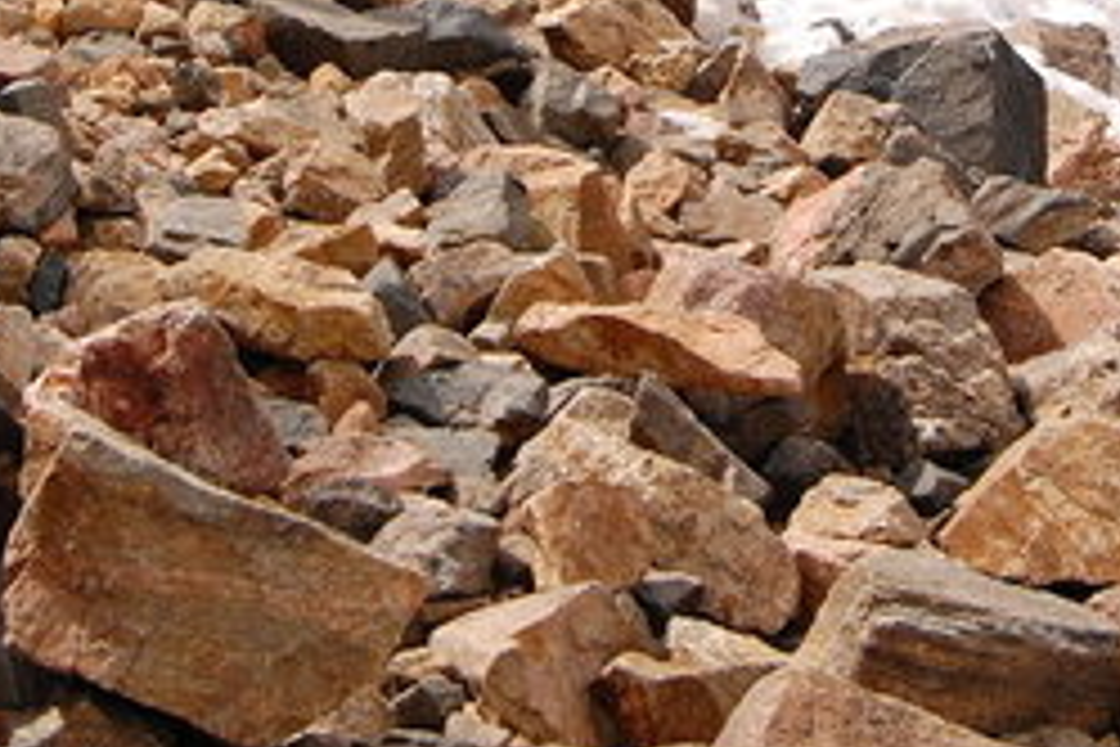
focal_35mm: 119
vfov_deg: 11.2
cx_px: 729
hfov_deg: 17.1
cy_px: -176
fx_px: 3711
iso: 400
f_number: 11
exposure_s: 1/500
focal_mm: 31
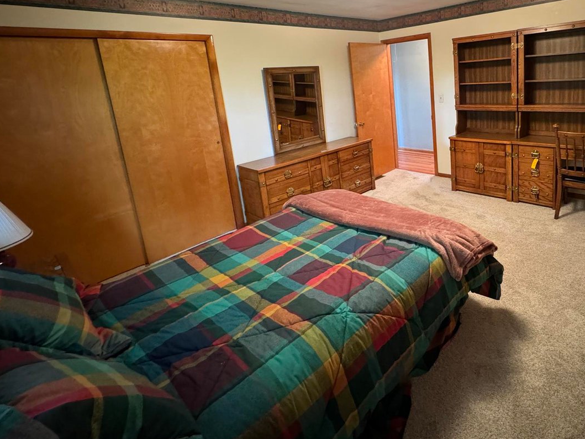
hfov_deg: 78.3
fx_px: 338
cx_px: 402
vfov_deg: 63.9
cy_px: 137
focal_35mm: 20
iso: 1000
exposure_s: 1/40
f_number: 2.2
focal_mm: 2.22
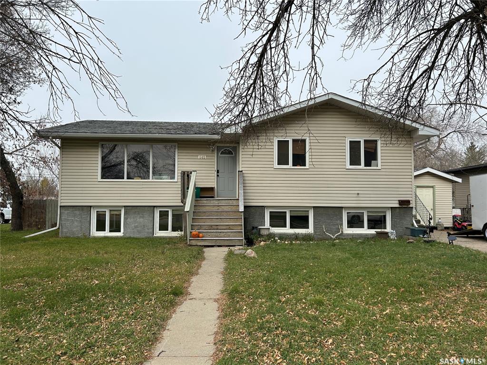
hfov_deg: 67.3
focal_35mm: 26
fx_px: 366
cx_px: 244
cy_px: 182
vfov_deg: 53.1
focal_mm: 5.7
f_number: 1.5
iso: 50
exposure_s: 1/2353
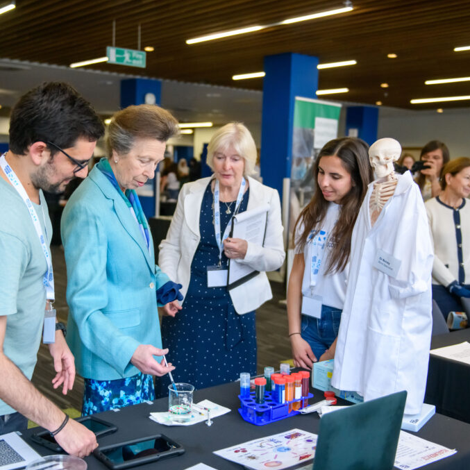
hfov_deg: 37.5
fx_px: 691
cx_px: 200
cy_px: 235
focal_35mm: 45
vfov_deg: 37.6
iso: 3200
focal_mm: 35
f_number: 2.8
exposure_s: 1/1000
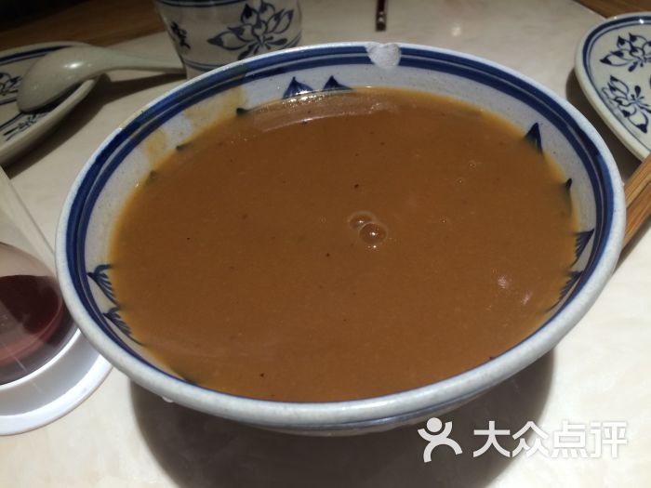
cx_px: 326
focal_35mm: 29
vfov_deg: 48.2
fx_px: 545
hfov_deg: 61.7
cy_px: 244
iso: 32
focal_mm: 4.15
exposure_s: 1/40
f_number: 2.2
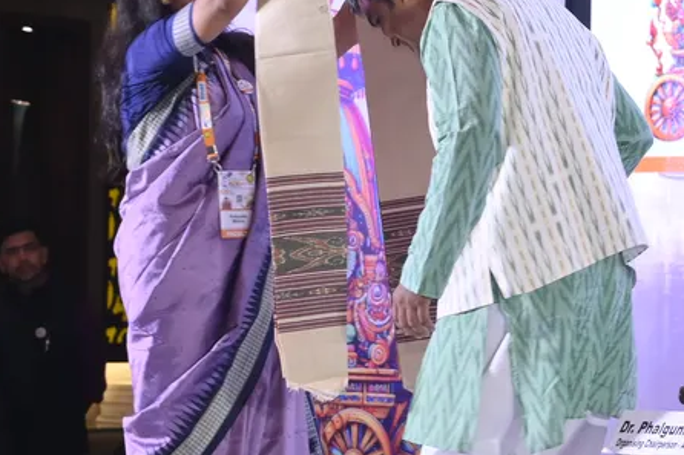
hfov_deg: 14.7
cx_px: 819
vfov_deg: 10.1
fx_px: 2564
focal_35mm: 135
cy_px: 349
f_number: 4
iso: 640
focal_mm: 47
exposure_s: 1/125
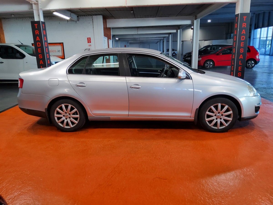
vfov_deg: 53.1
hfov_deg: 67.3
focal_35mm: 26
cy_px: 102
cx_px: 136
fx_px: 205
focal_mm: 3.08
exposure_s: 1/100
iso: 200
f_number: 2
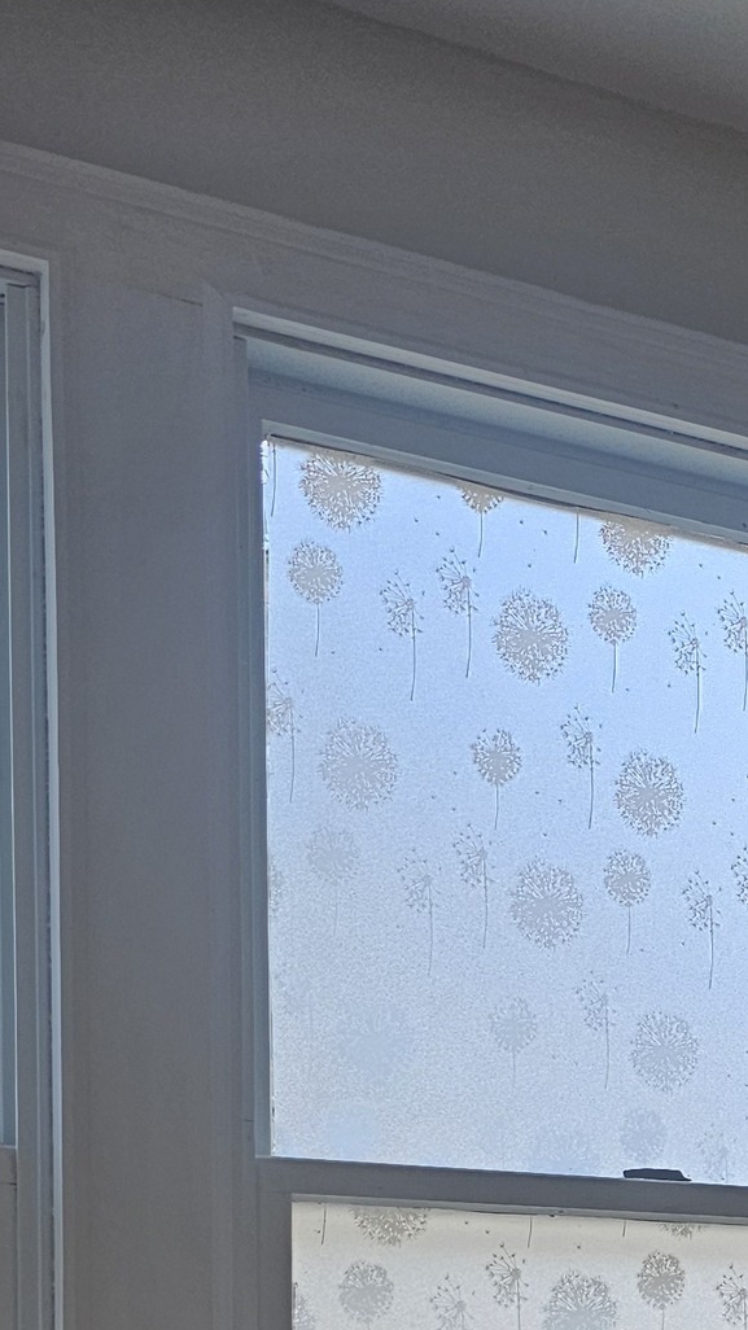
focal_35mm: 75
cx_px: 1451
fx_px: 2645
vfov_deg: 26.2
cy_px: 1435
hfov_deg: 13.9
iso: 50
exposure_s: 1/120
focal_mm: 6.3
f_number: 1.7
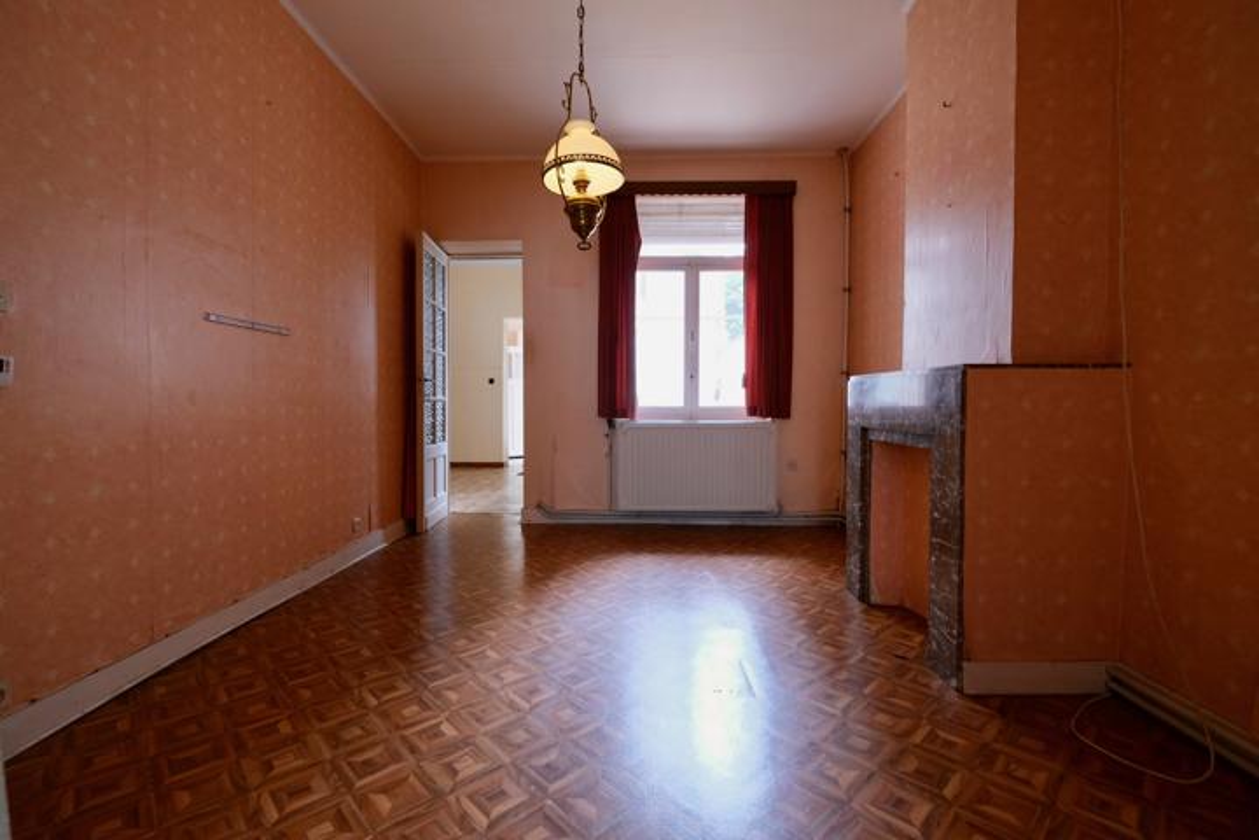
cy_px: 420
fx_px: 525
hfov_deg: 100.4
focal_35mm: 15
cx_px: 630
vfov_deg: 77.3
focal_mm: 10
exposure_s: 1/30
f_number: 4
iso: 1600
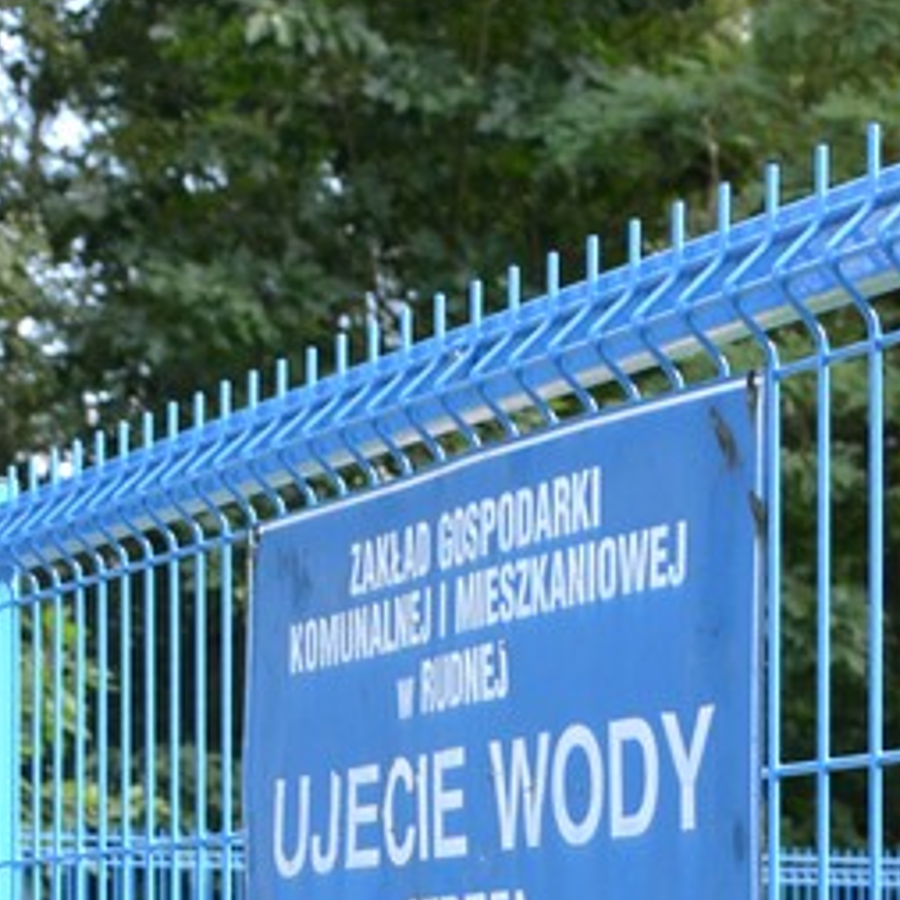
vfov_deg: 12.9
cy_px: 1137
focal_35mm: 131
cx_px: 505
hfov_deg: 13.3
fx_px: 3853
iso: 360
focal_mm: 26
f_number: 5.6
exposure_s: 1/125
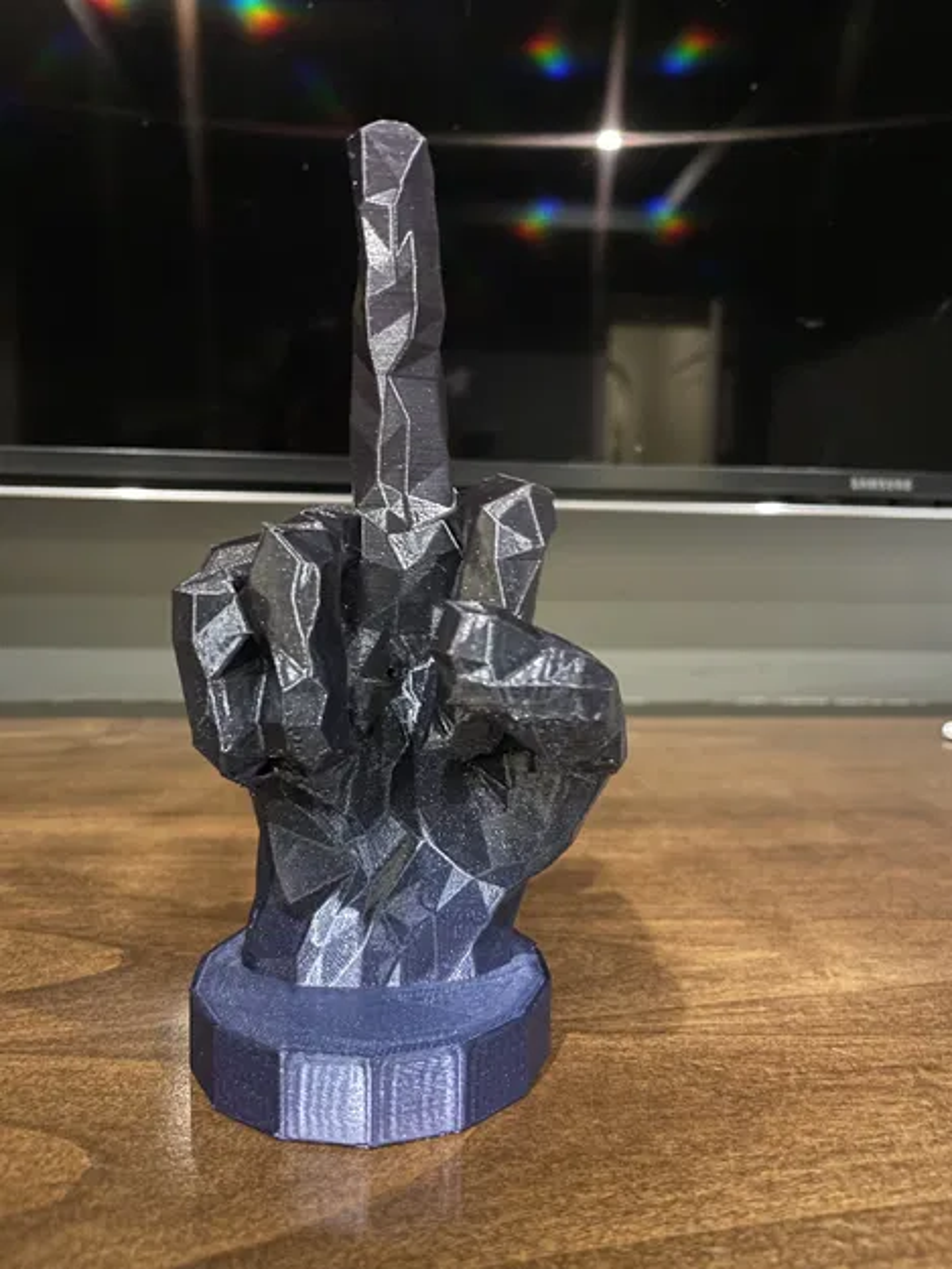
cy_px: 634
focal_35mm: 26
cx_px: 476
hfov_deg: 53.1
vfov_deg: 67.3
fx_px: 953
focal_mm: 4.2
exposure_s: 1/9
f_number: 1.6
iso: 400
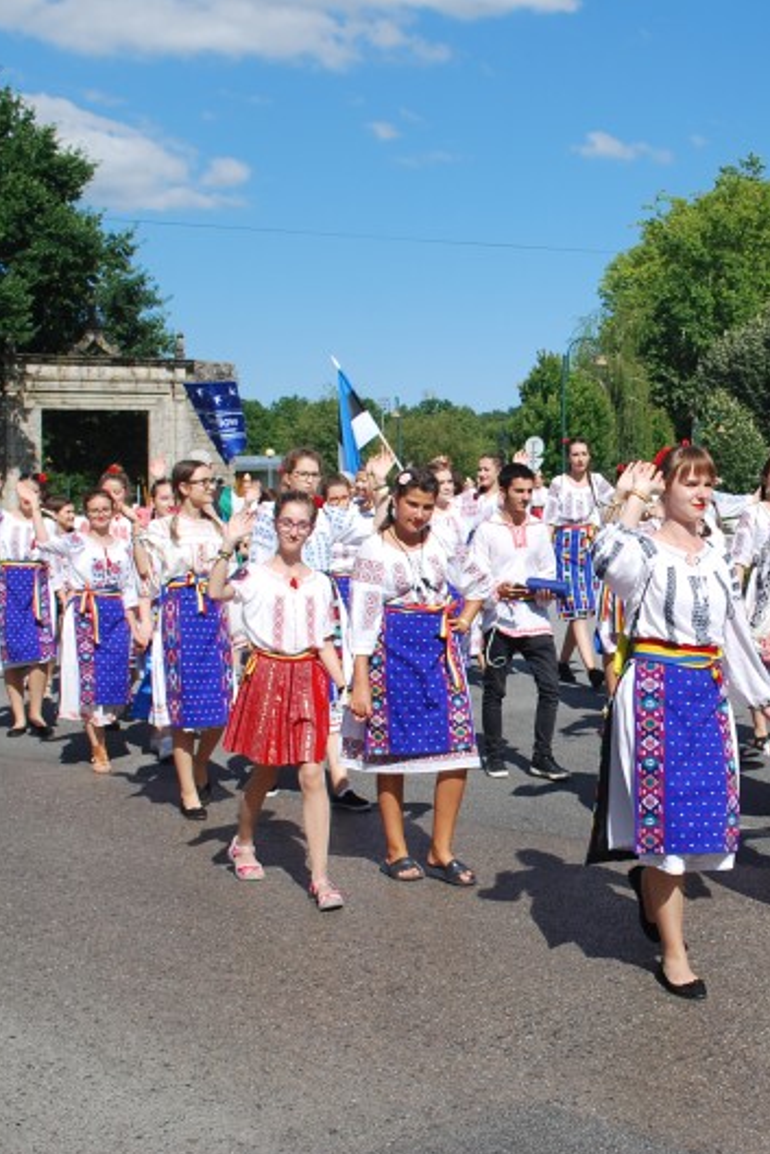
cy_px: 584
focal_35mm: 50
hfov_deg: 26.3
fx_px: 1603
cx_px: 652
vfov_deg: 39.6
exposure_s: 1/250
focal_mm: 22
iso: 100
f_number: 8
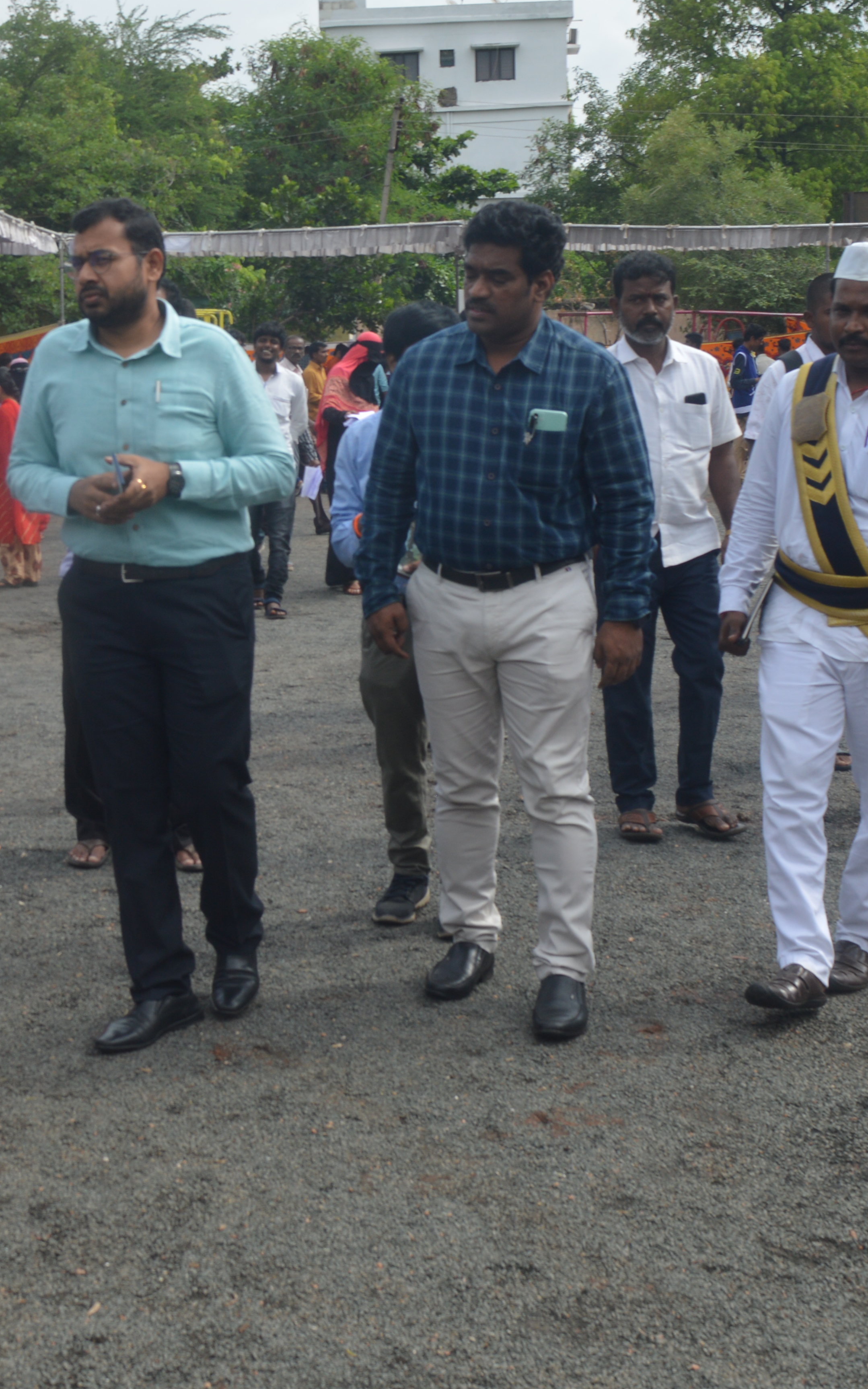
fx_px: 2115
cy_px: 680
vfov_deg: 36.3
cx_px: 103
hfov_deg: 22.7
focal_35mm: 56
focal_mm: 21
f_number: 8
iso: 100
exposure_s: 1/250
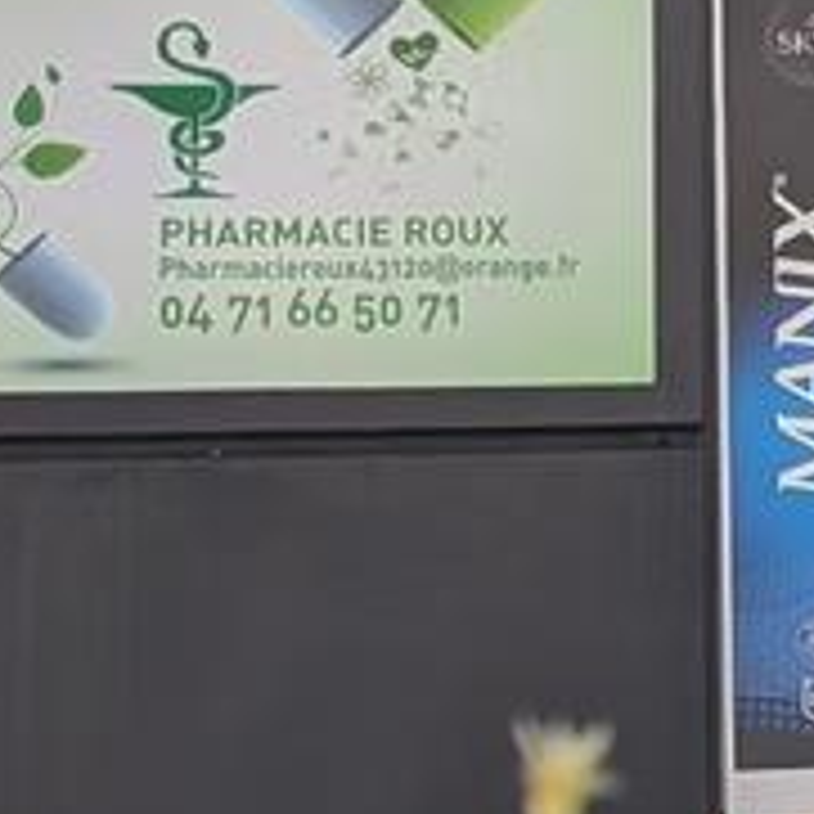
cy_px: 169
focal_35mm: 225
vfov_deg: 7.8
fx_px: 5986
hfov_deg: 6.6
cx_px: 2919
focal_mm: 6.9
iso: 18
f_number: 1.68
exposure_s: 1/481
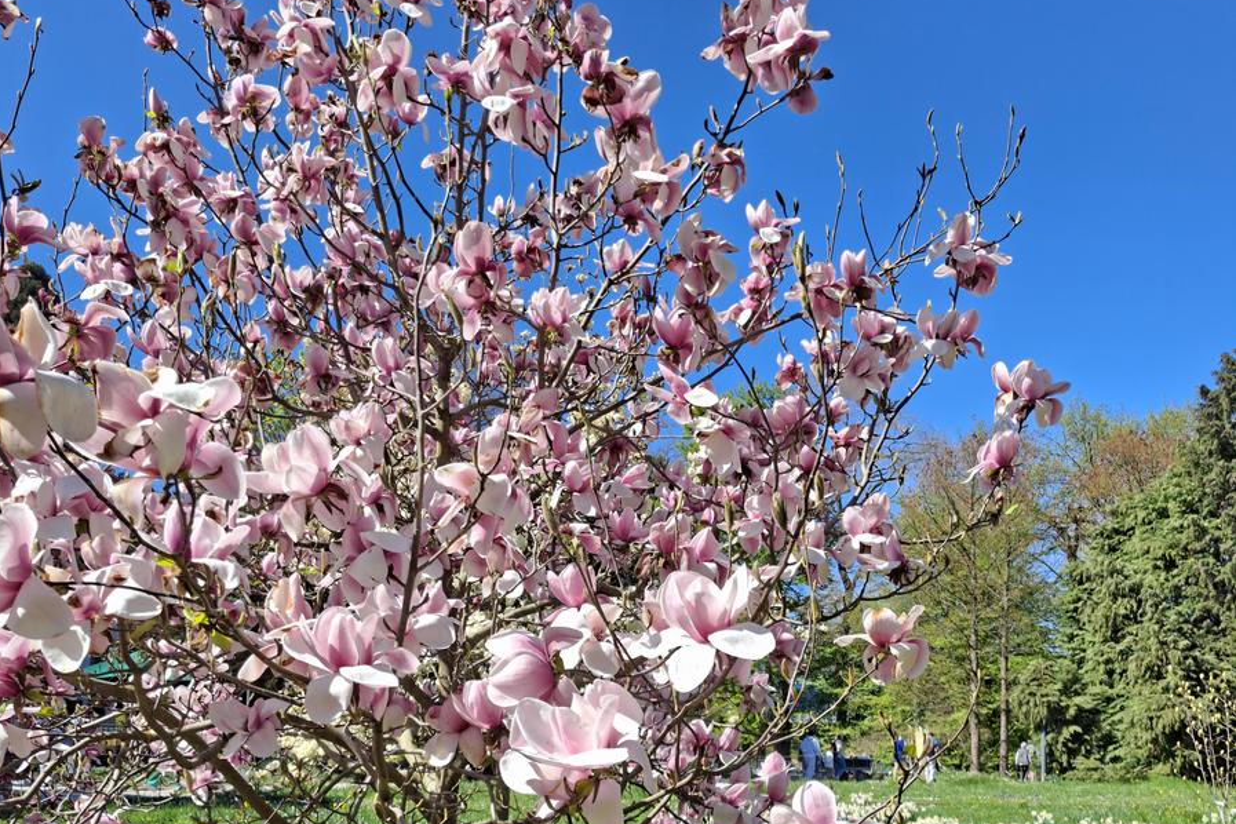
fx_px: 1099
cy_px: 674
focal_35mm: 32
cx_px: 617
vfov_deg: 39.3
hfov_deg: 58.7
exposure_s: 1/1119
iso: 50
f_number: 1.8
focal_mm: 5.54
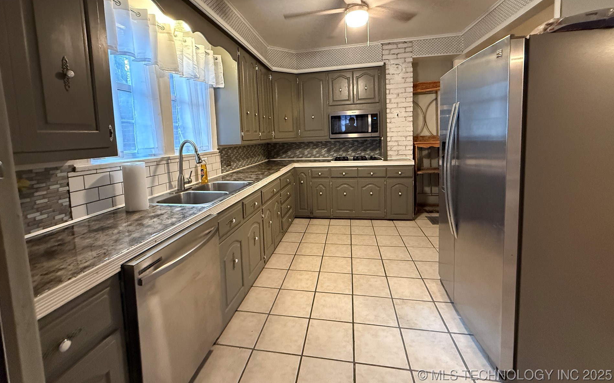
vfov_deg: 74.1
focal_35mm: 15
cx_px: 305
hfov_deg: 101.5
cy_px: 156
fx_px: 251
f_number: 2.2
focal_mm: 2.22
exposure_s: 1/60
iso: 800
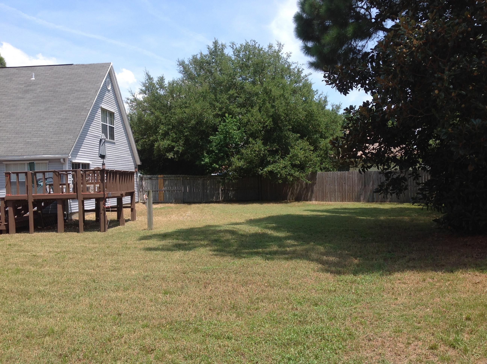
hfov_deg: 52.7
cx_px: 244
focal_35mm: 35
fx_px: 492
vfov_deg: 40.6
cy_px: 182
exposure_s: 1/1080
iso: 50
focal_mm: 4.28
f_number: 2.4
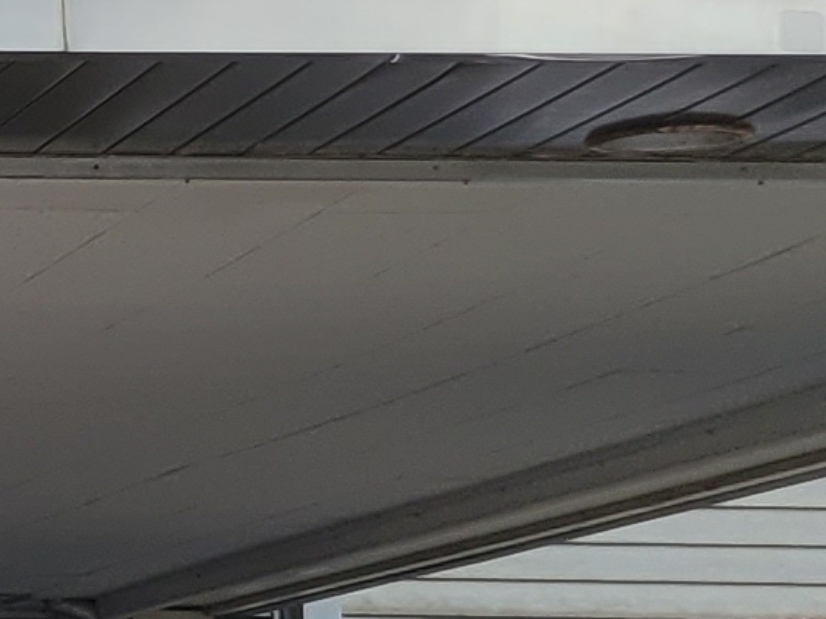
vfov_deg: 8.0
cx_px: -1400
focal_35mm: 186
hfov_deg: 9.1
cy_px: 202
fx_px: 4438
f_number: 1.8
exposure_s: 1/336
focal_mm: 5.4
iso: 40
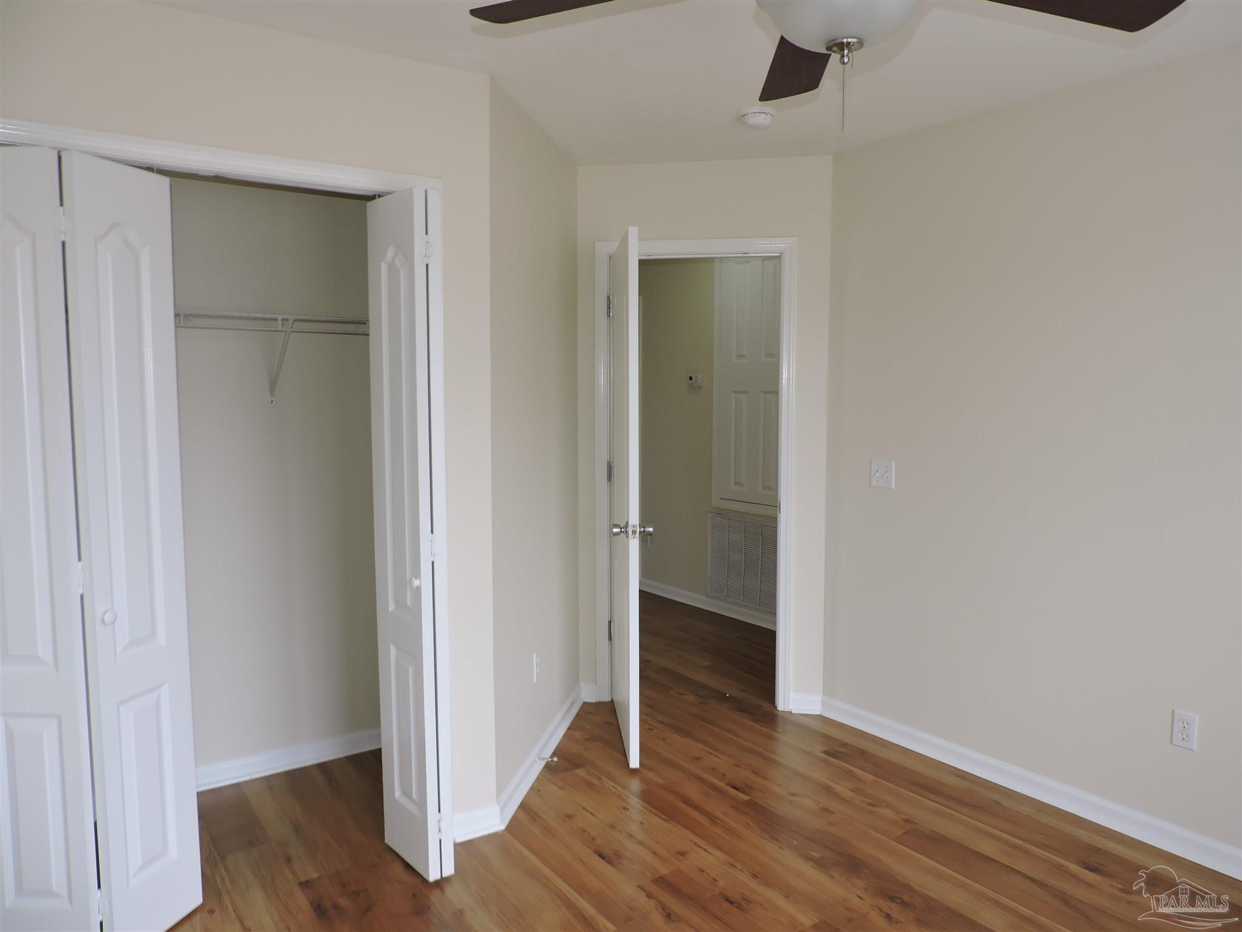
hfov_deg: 71.6
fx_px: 861
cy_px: 466
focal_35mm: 24
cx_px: 621
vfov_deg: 56.8
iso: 125
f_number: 3
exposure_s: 1/40
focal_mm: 4.3
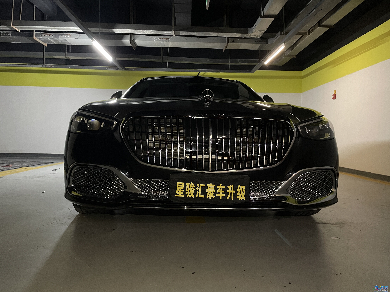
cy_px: 146
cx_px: 195
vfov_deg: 53.1
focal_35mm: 26
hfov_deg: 67.3
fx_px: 293
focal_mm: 4.2
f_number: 1.6
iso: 800
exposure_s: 1/25
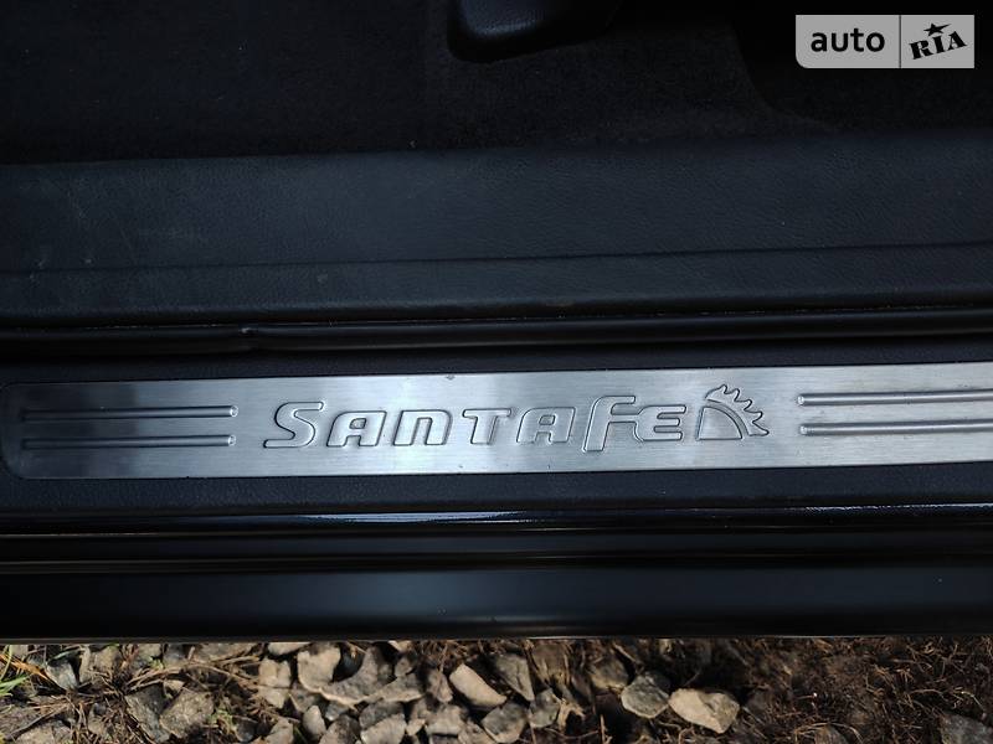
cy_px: 372
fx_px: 717
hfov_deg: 69.4
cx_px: 496
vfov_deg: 54.9
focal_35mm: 25
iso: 292
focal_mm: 4.7
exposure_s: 1/33
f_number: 1.8
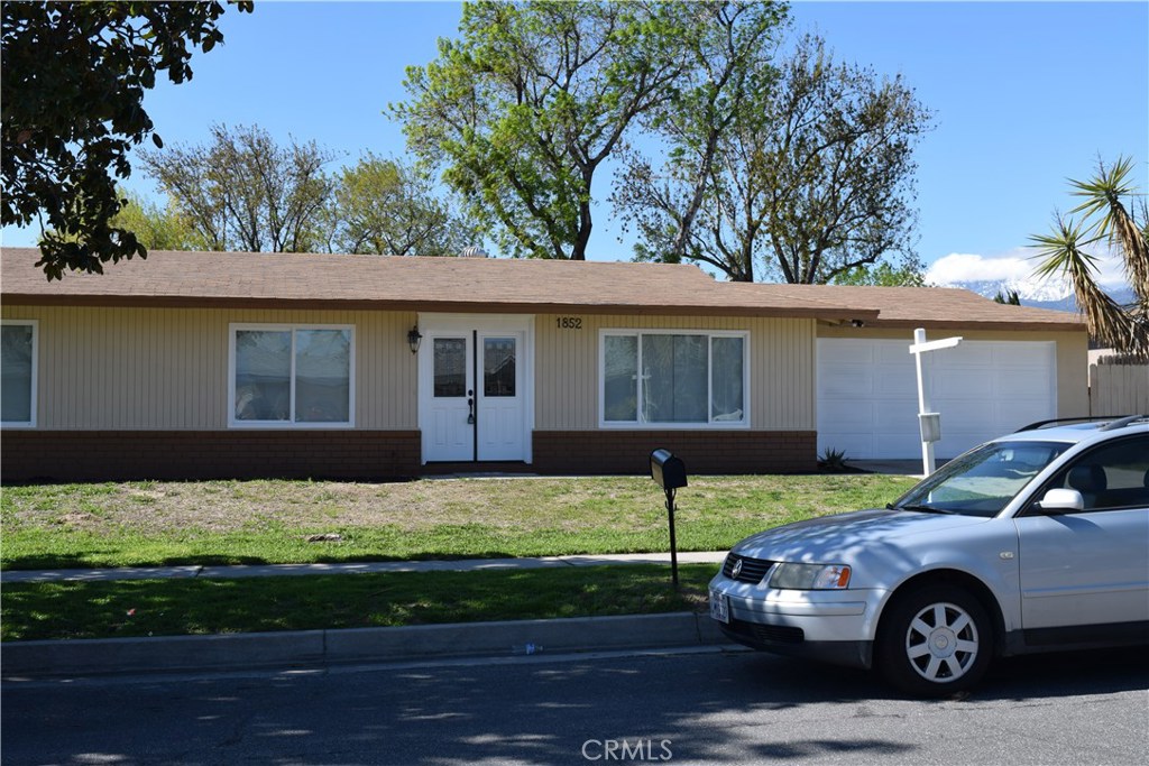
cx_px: 574
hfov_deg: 46.4
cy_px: 383
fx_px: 1341
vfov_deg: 31.9
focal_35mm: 42
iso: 200
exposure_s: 1/400
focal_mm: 28
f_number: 10
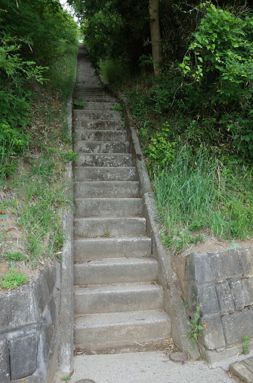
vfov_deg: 65.6
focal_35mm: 28
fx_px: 296
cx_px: 126
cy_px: 192
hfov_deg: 46.2
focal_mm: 18.3
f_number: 4
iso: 100
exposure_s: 1/60
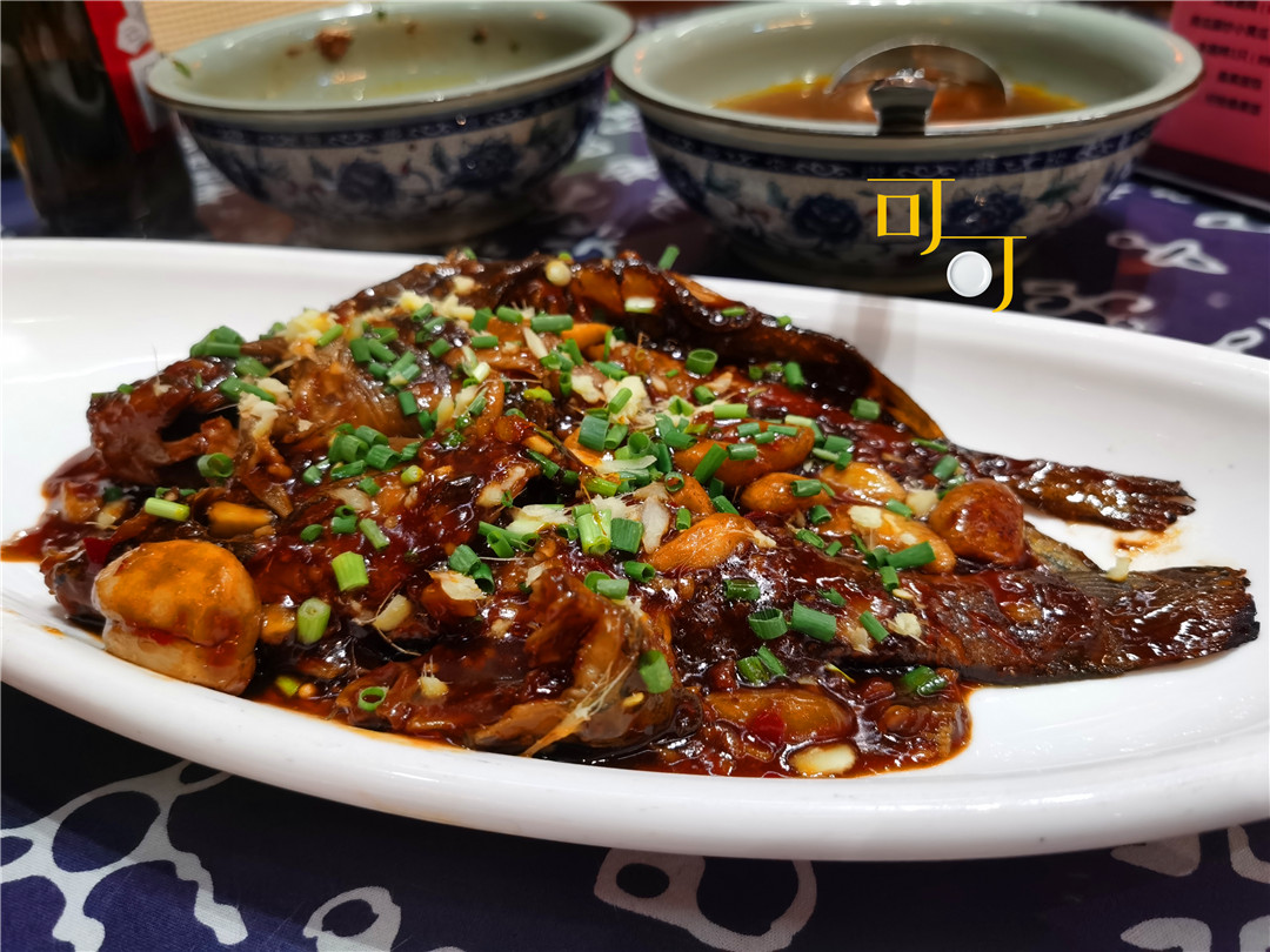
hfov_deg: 65.3
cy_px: 476
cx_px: 635
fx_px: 991
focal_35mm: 27
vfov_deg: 51.4
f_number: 1.6
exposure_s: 1/50
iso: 320
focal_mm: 5.56
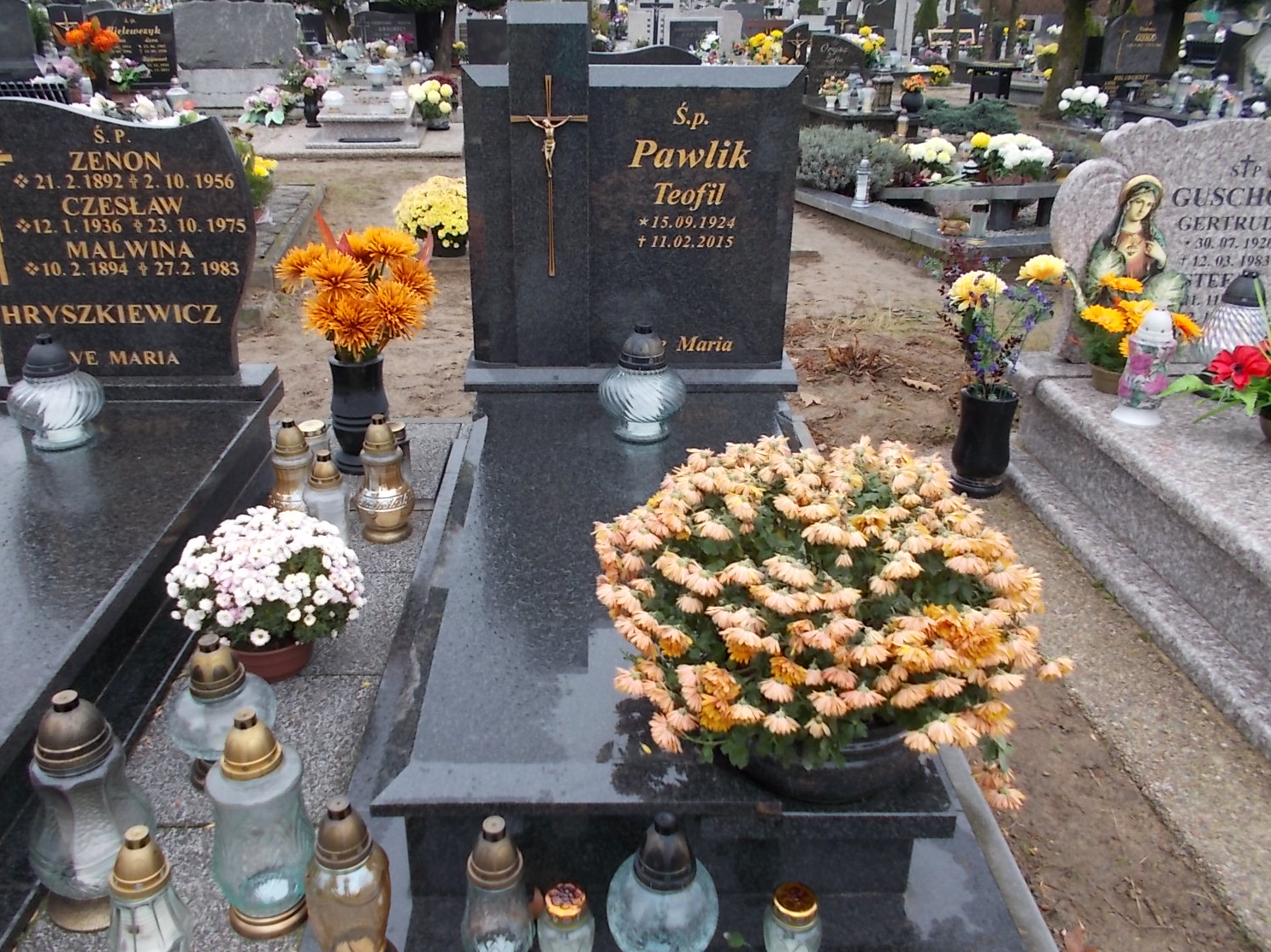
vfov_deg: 49.7
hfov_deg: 63.4
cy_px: 441
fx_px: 1028
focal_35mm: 28
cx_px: 600
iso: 80
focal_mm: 4.6
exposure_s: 1/40
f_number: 3.2
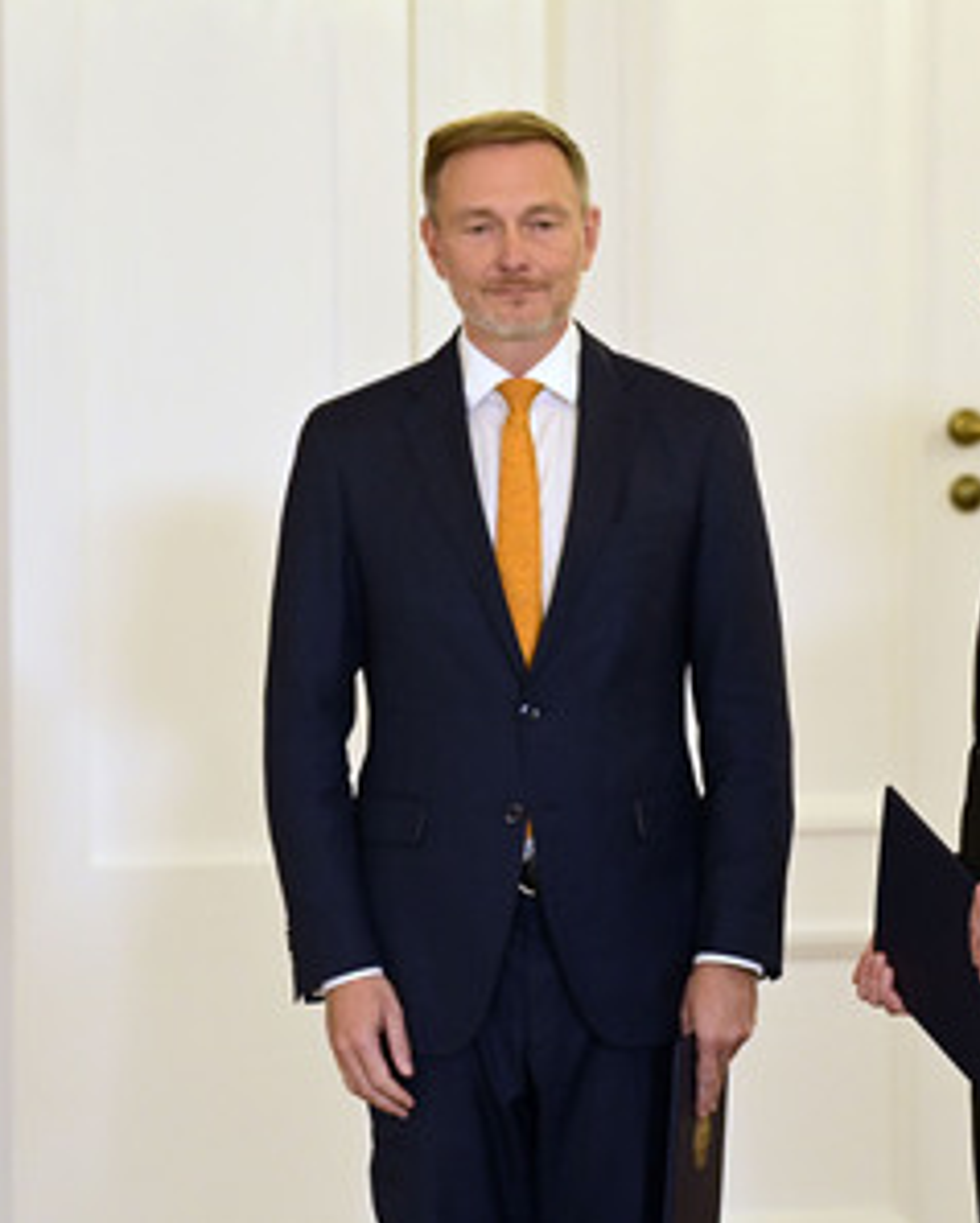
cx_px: 805
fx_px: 11336
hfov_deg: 4.9
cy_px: 614
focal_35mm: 313
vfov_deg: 6.2
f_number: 5.6
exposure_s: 1/400
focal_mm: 220
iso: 10000
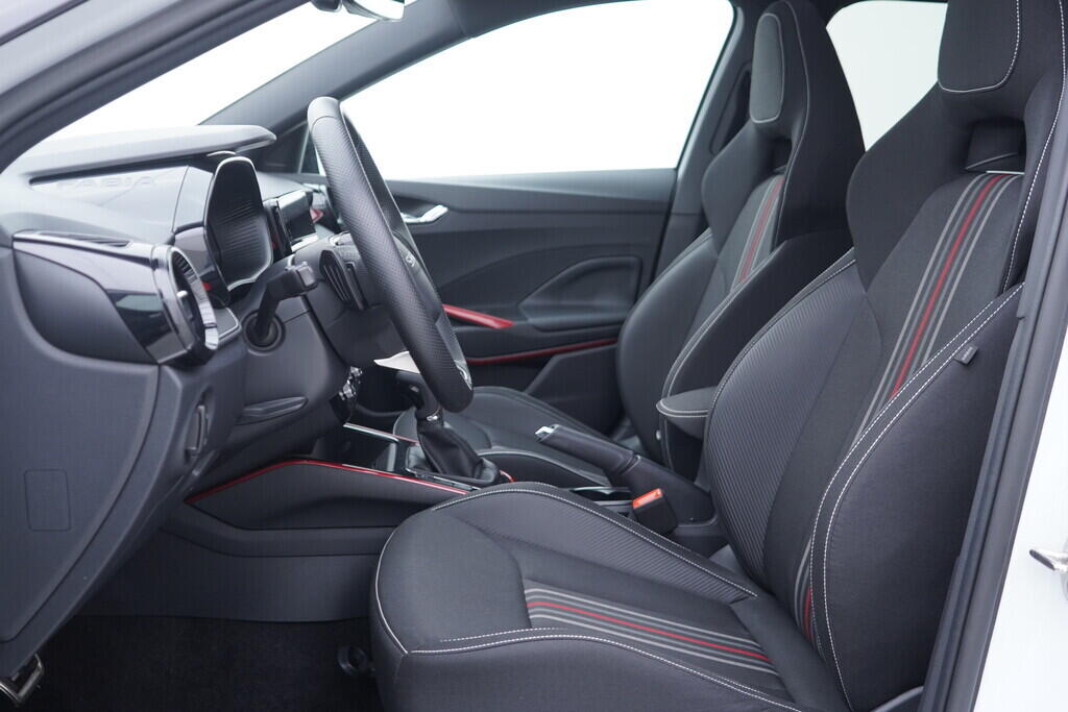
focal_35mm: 36
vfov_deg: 36.9
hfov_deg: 53.1
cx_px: 534
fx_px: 1068
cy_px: 356
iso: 250
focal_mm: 24
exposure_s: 1/40
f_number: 2.8
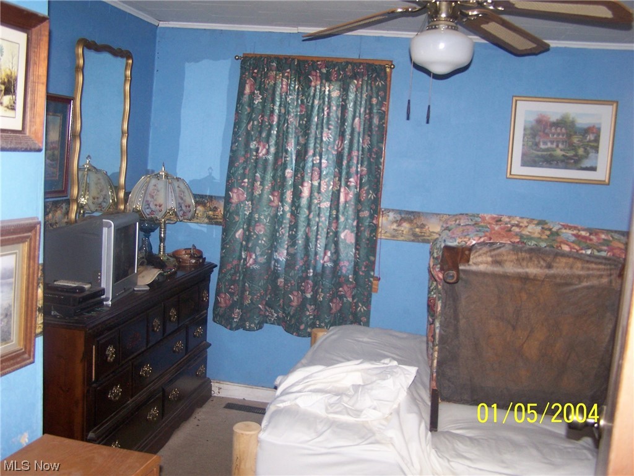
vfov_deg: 37.7
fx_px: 696
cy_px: 238
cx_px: 317
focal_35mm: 38
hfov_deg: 49.0
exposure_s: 1/60
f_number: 2.8
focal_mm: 6.3
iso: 140
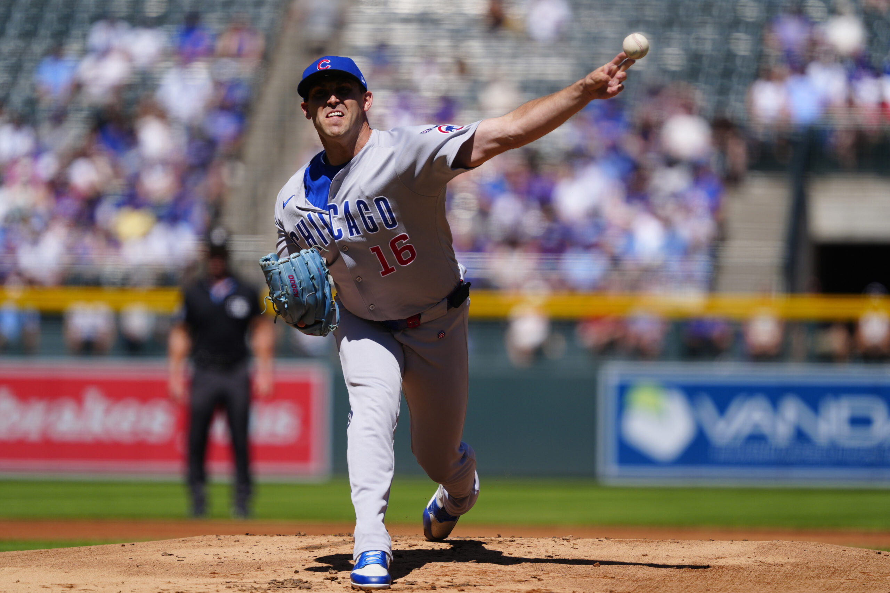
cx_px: 445
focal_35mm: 420
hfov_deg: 4.9
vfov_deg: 3.3
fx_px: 10383
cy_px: 296
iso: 320
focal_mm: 420
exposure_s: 1/4000
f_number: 4
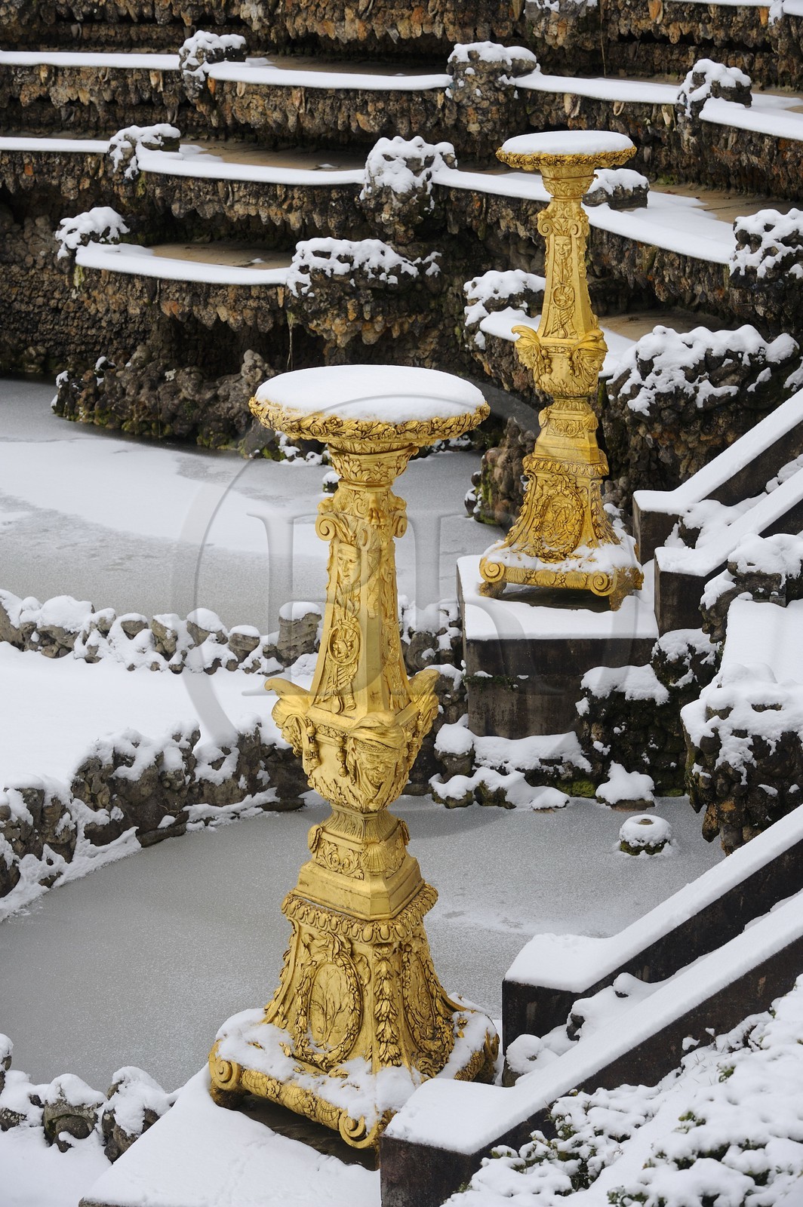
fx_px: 3184
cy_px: 604
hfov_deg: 14.4
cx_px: 402
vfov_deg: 21.5
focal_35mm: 95
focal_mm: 95
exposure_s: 1/160
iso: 400
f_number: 9
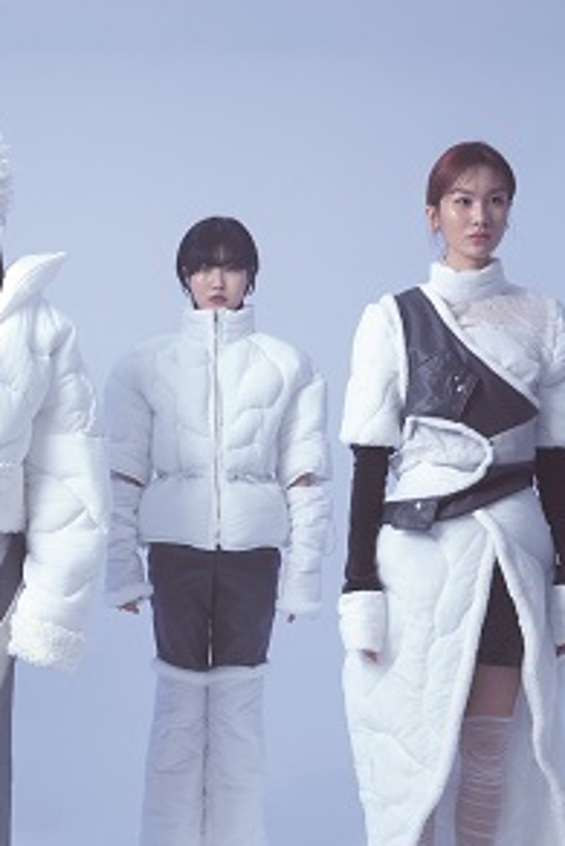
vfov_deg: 37.6
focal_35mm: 52
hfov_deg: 25.5
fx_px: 1223
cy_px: 594
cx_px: 104
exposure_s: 1/125
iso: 200
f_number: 9
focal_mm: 29
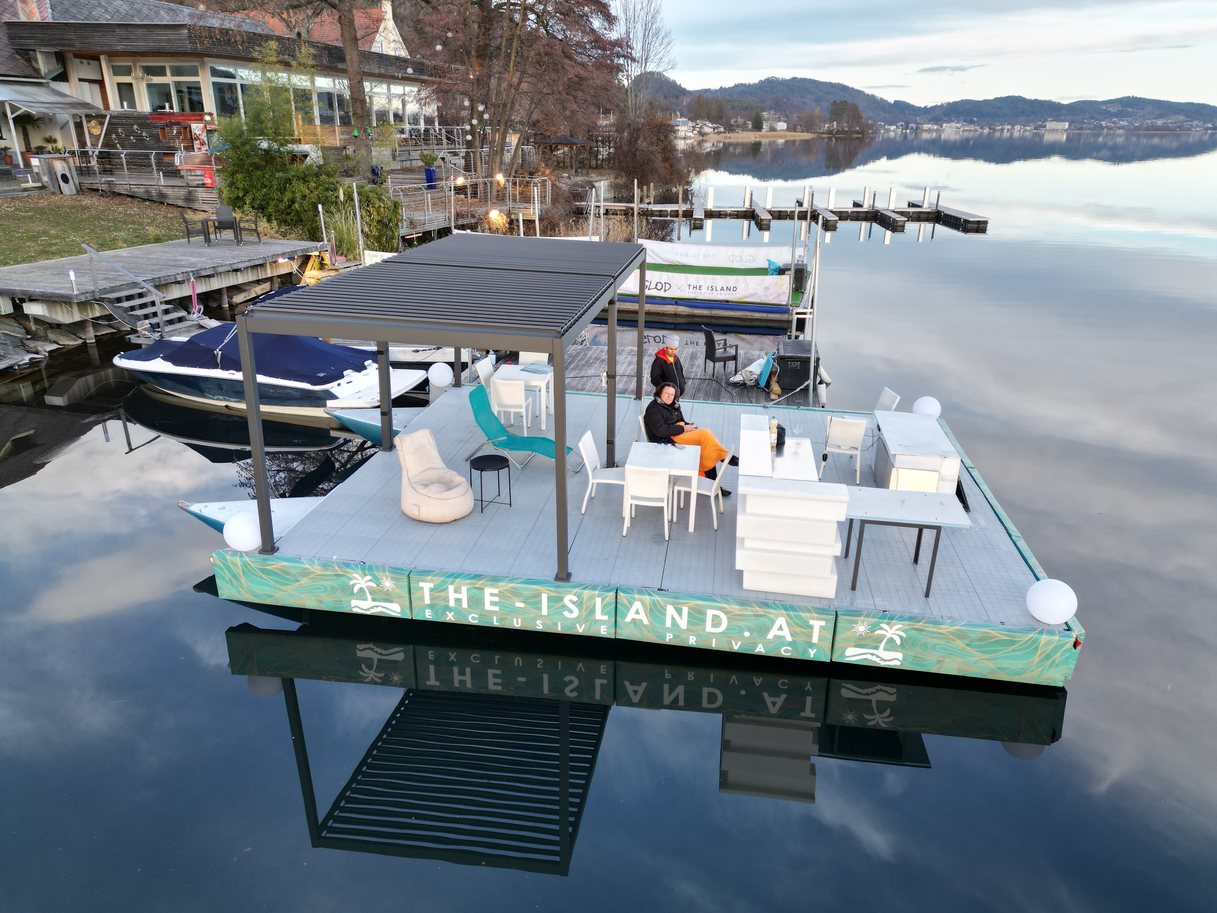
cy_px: 456
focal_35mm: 24
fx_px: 844
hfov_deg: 71.6
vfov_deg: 56.8
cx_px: 608
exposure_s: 1/250
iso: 100
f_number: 1.7
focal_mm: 6.72
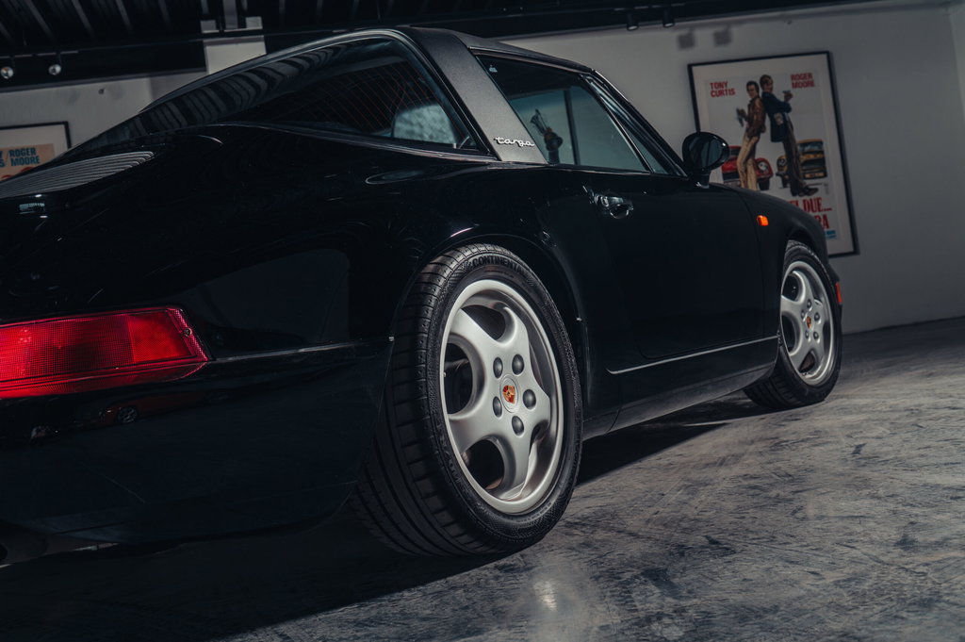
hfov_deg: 48.5
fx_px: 1071
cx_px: 482
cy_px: 321
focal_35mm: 40
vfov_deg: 33.3
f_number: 7.1
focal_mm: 40
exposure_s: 1/13
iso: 400
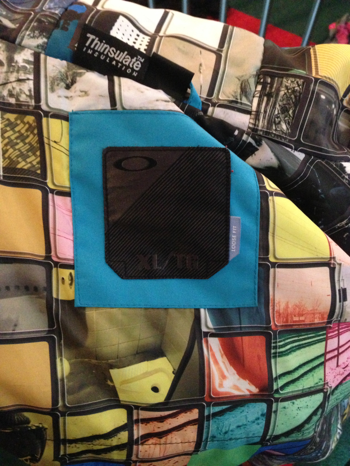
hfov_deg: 42.9
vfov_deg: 55.4
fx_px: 445
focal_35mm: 33
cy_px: 233
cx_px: 175
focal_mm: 4.13
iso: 800
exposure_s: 1/15
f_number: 2.4
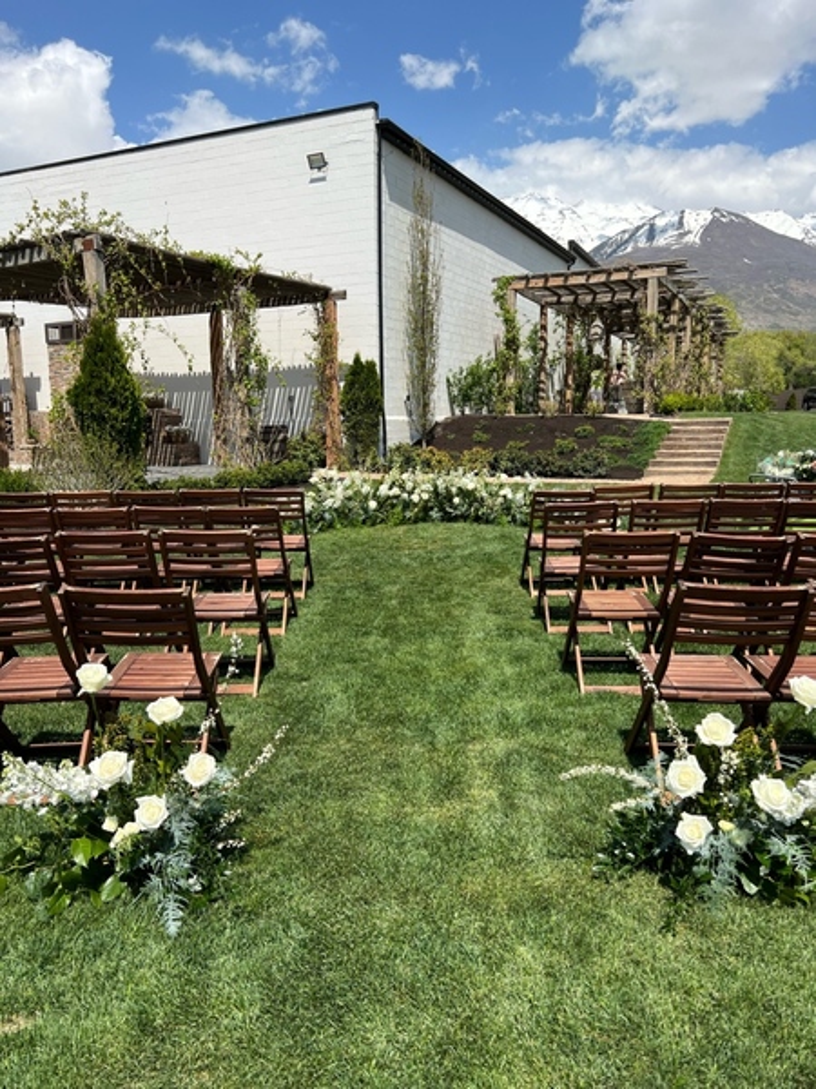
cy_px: 544
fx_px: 817
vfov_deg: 67.3
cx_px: 408
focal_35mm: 26
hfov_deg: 53.1
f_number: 1.5
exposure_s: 1/4630
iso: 50
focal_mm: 5.7
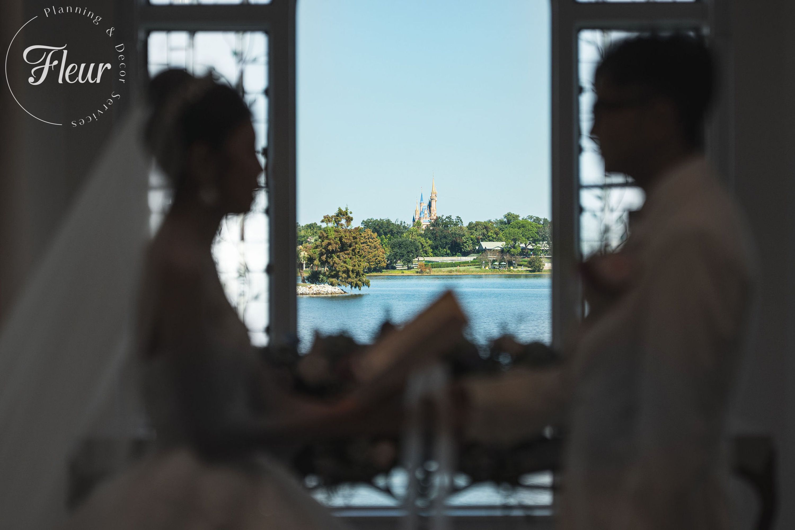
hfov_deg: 19.5
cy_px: 265
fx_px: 2319
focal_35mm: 105
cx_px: 398
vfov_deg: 13.0
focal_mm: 70
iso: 200
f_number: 2
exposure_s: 1/2500
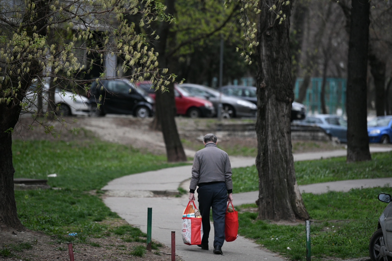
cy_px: 130
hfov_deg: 11.4
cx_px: 196
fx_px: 1960
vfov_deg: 7.6
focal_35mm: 180
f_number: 2.8
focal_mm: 180
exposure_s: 1/400
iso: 3200
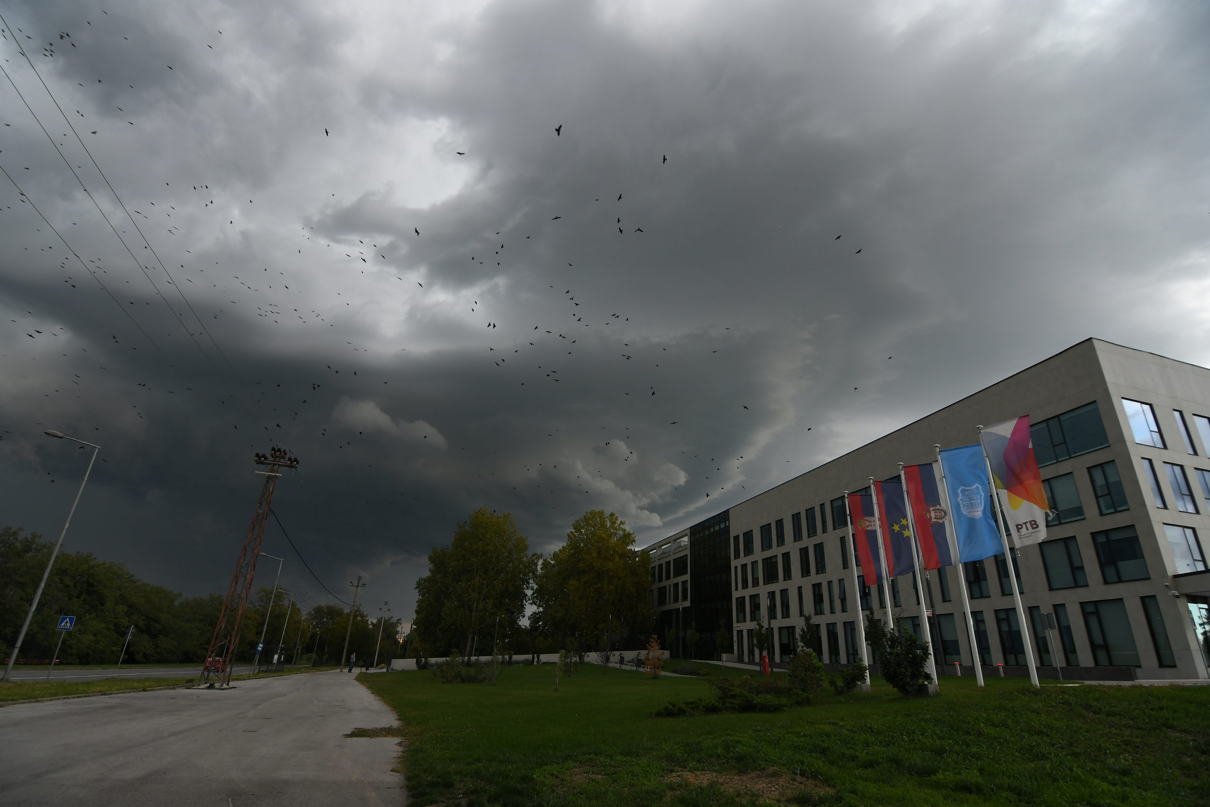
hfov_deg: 96.7
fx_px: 538
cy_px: 404
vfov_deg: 73.8
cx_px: 605
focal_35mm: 16
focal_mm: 11
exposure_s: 1/160
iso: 200
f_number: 5
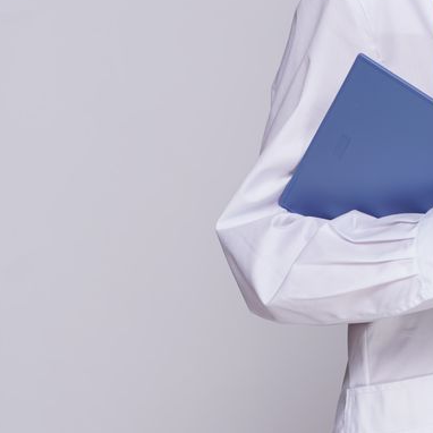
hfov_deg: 7.7
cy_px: 209
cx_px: 445
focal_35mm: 227
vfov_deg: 7.7
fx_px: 3212
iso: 100
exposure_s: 1/160
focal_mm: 85
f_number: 5.6
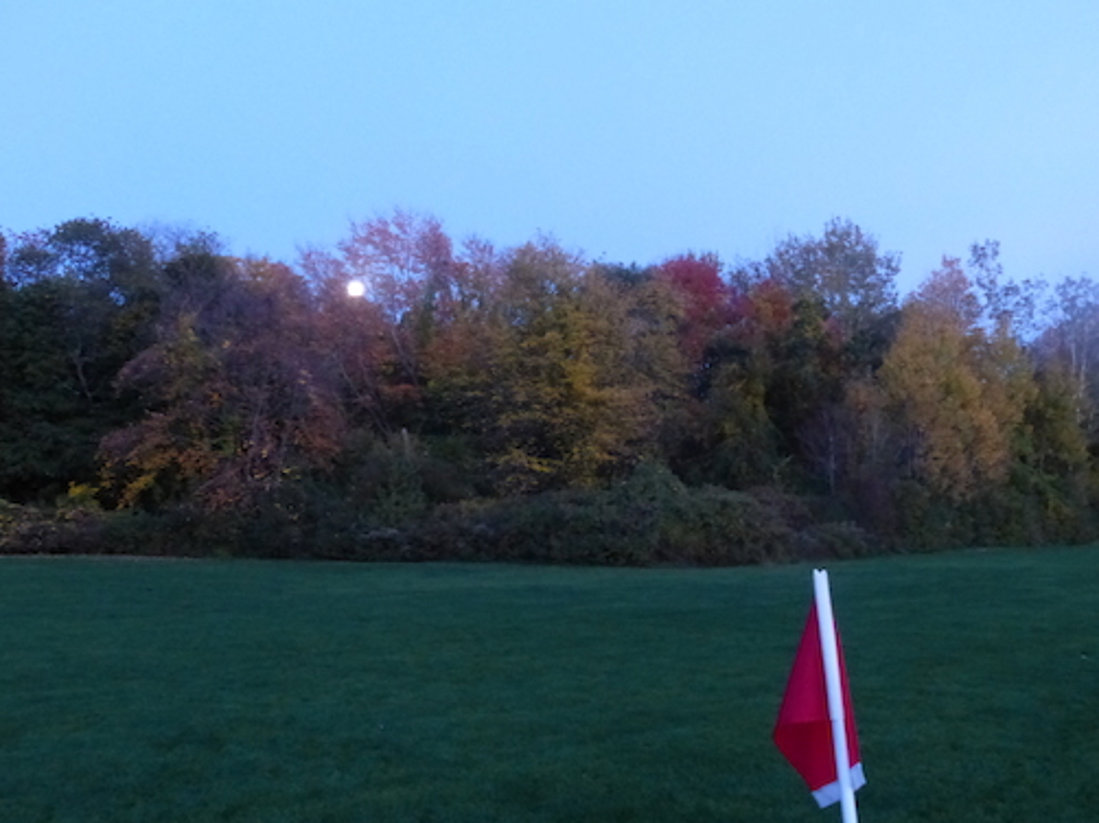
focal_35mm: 34
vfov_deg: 41.8
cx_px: 579
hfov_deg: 54.0
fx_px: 1079
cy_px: 398
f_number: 2.8
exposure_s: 1/10
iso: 800
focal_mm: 5.8
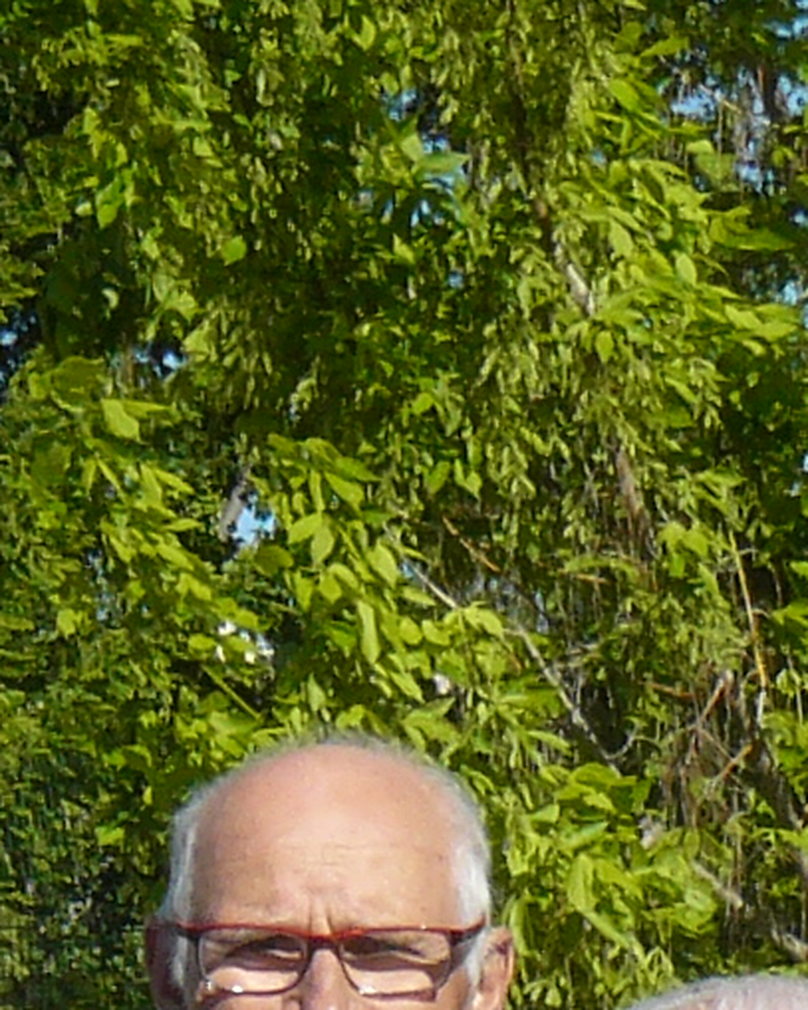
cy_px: 1883
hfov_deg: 7.3
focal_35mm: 212
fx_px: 6339
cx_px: 167
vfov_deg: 8.7
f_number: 5.6
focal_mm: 6
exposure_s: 1/500
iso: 100
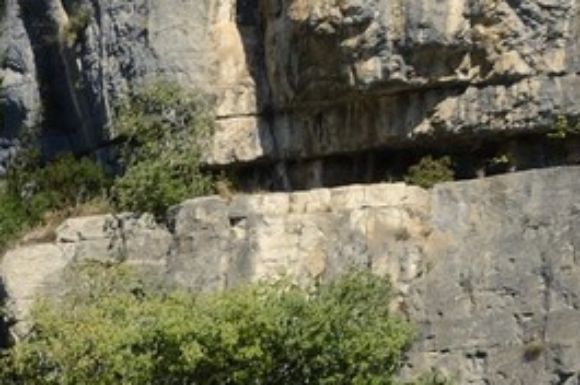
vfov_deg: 7.4
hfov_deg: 10.1
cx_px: -948
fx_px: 2719
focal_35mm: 169
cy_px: 1035
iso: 200
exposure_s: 1/250
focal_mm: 28
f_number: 11
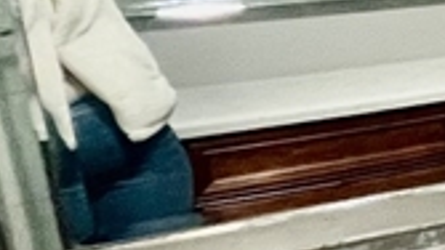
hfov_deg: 12.6
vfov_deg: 13.9
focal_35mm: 87
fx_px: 1027
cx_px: 1244
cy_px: 77
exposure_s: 1/60
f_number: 1.8
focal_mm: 1.57
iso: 320
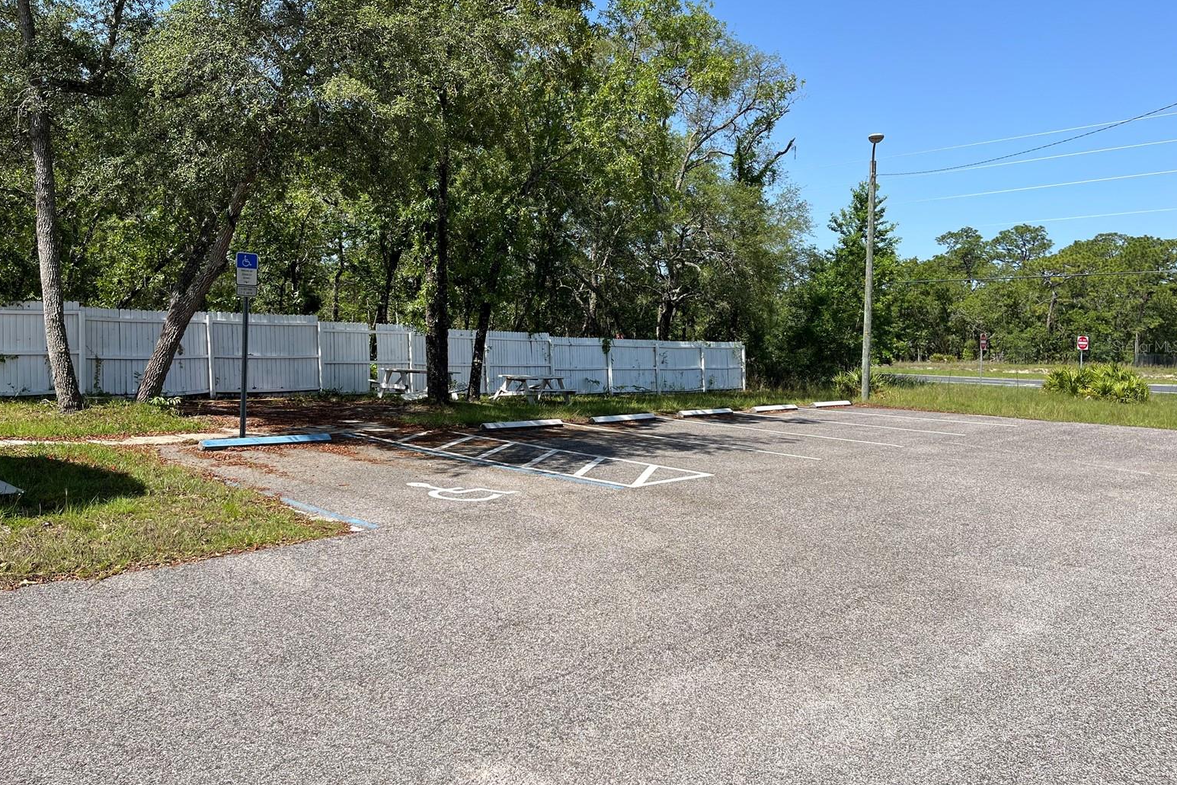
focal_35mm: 28
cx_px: 575
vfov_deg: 46.3
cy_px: 346
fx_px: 915
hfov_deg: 65.5
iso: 50
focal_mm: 5.1
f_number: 1.6
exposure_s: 1/2825
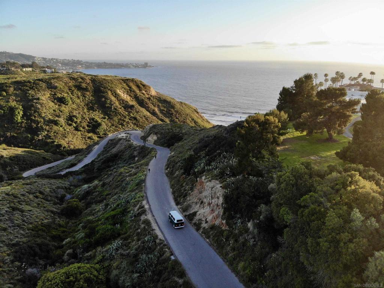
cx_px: 192
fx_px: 266
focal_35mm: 24
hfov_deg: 71.6
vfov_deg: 56.8
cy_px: 144
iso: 100
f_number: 2.8
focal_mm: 4.5
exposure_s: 1/345
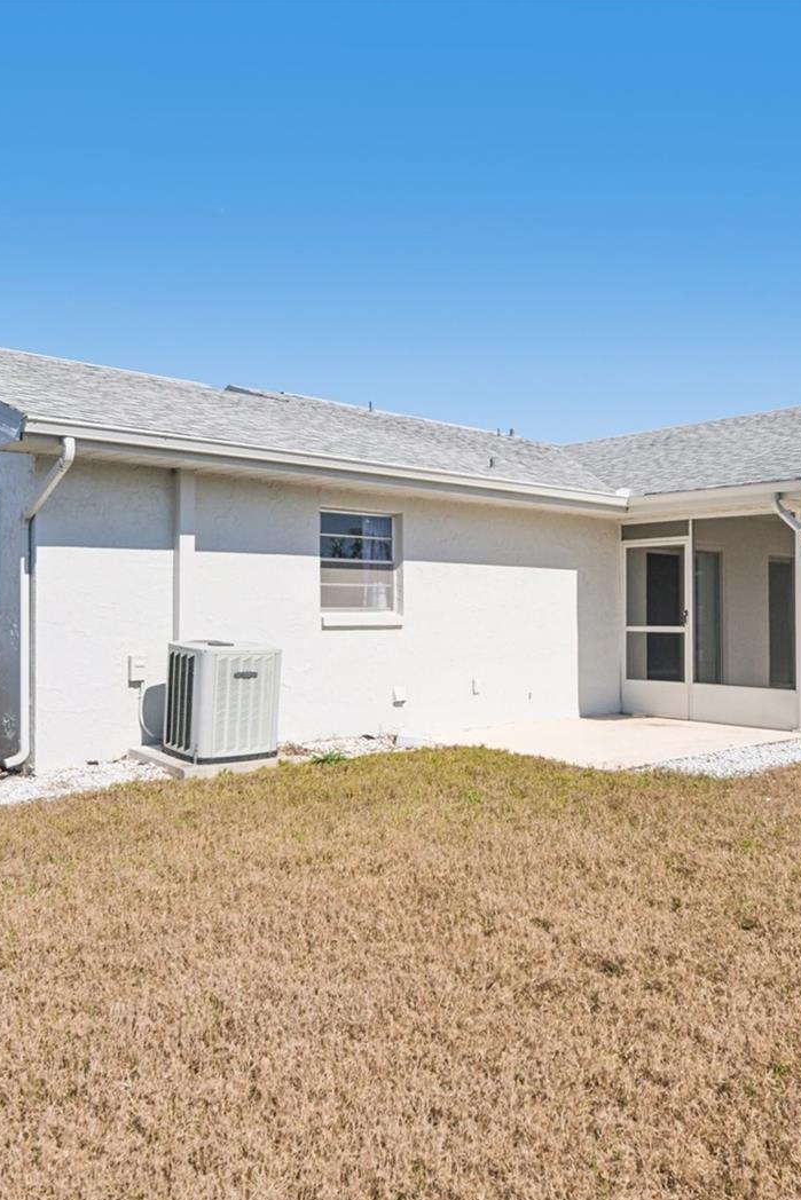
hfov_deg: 44.8
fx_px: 967
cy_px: 608
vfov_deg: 63.6
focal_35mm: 29
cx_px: 469
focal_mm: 19
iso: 400
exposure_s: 1/2500
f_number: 8
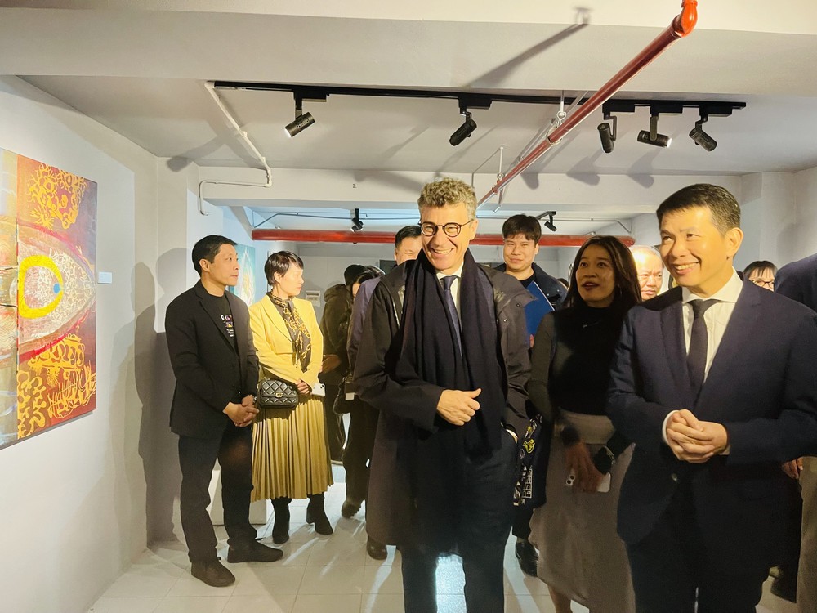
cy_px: 306
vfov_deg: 54.9
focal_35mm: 25
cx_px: 408
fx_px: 590
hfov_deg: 69.4
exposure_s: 1/50
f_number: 1.6
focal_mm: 5.1
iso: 500
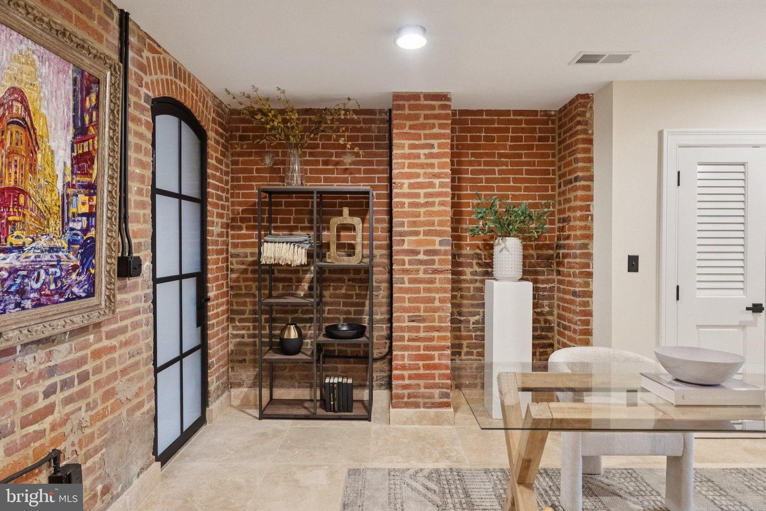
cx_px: 383
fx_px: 479
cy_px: 256
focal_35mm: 22
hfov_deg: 77.3
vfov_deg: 56.2
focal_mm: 22.5
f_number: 4
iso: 6400
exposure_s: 1/160
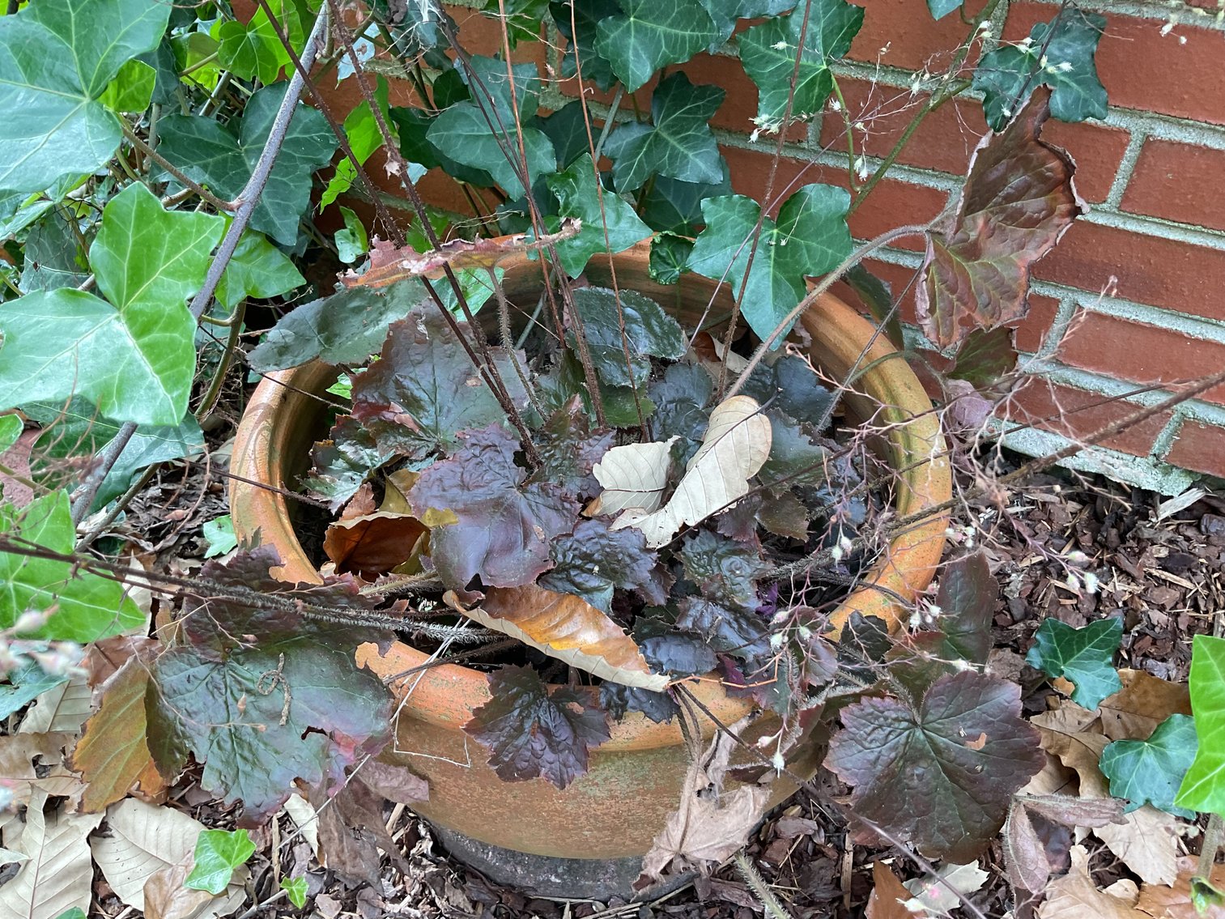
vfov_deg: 48.2
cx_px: 612
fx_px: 1026
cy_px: 460
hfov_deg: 61.7
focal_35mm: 29
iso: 50
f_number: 1.8
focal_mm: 3
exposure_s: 1/120
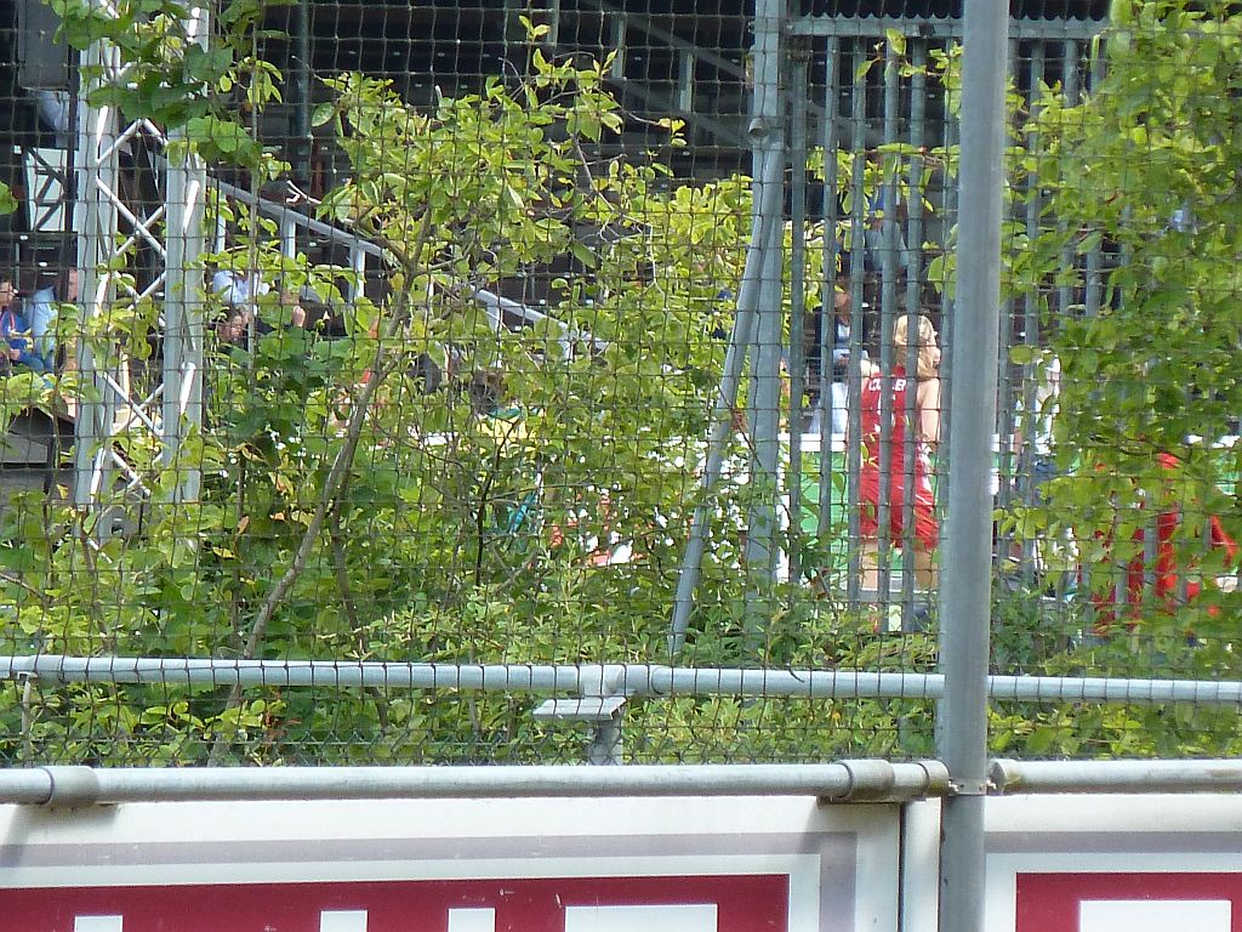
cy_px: 466
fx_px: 22389
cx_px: 621
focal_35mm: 624
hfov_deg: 3.2
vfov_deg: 2.4
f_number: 4.9
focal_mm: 49.2
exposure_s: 1/125
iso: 160
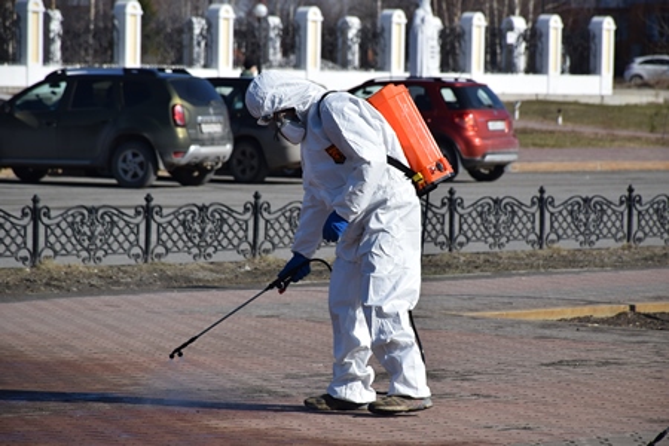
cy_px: 223
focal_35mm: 210
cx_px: 334
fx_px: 3902
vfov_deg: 6.5
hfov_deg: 9.8
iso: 400
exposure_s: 1/2000
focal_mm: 140
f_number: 8
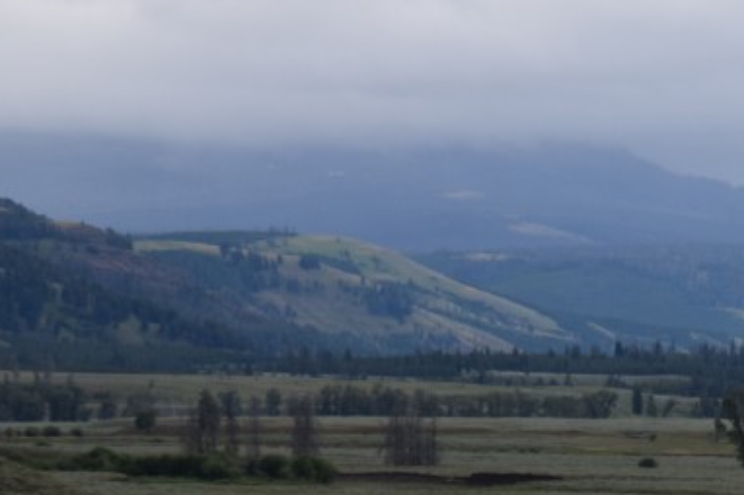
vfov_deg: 2.8
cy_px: 271
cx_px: 828
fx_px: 9973
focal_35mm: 483
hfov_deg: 4.3
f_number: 7.1
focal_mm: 120
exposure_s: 1/800
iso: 200
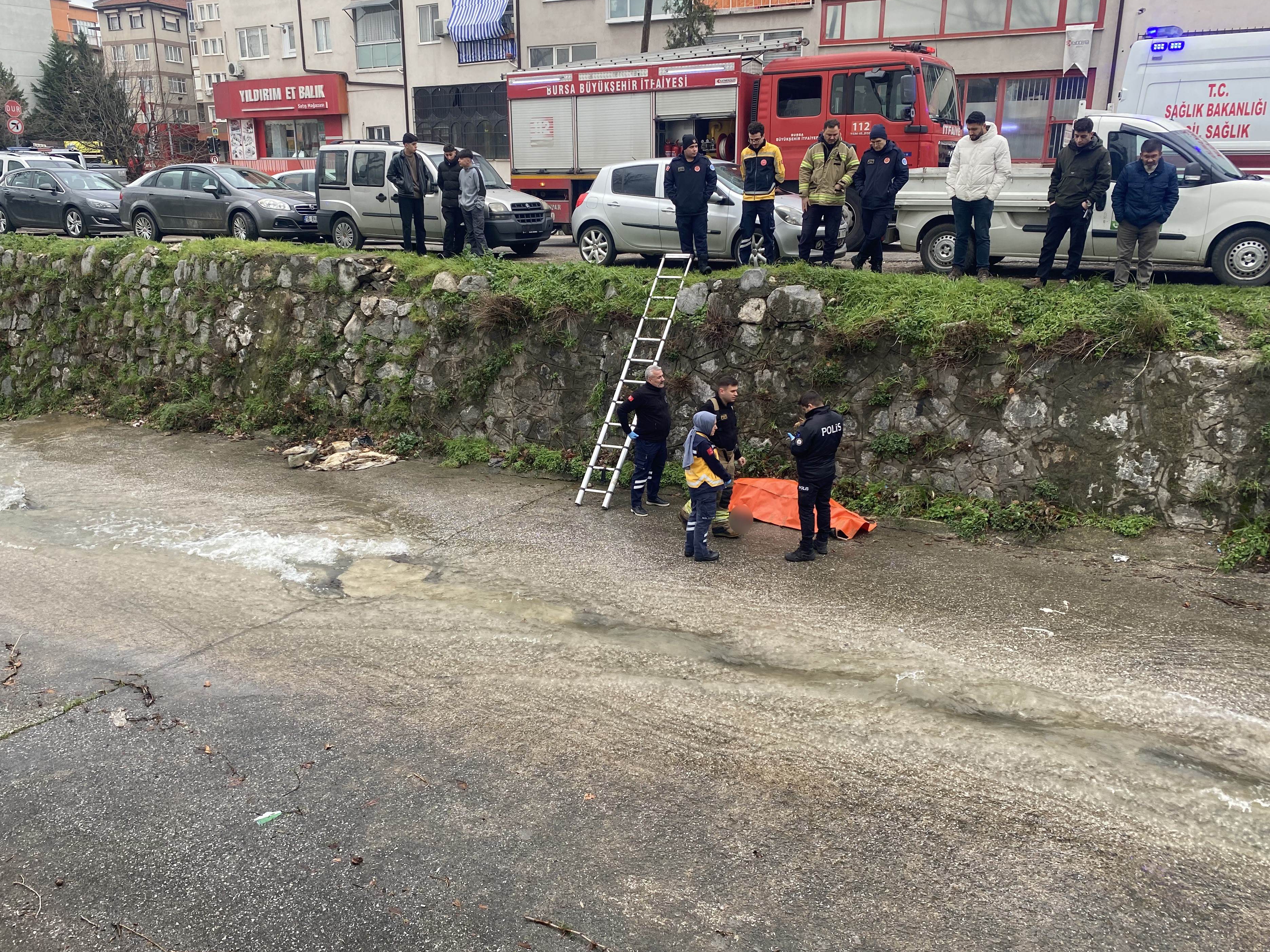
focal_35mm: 28
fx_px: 1027
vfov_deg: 49.7
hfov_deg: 63.4
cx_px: 630
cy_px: 486
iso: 32
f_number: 1.8
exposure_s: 1/122
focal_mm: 4.25
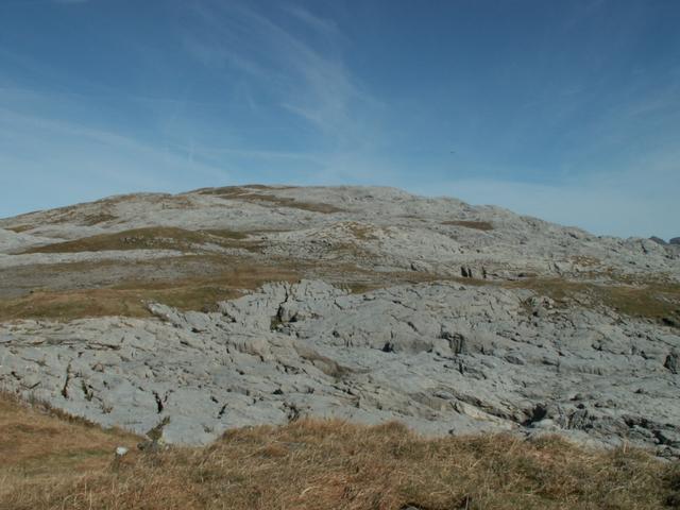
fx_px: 688
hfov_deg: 52.6
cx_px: 340
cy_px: 255
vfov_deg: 40.7
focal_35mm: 35
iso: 50
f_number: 8
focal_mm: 5.86
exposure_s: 1/400
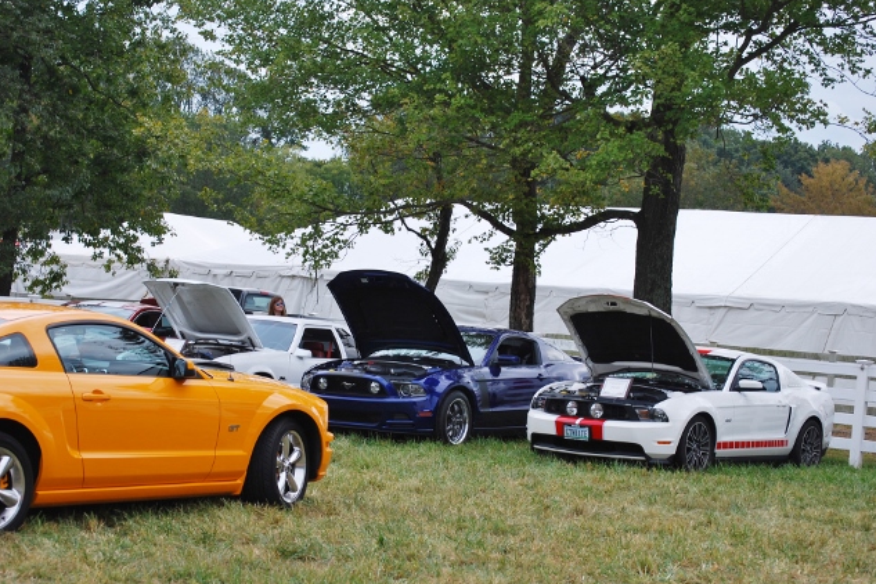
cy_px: 295
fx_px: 2032
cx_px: 440
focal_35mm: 84
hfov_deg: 24.3
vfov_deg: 16.4
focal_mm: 55
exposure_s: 1/200
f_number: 7.1
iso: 100
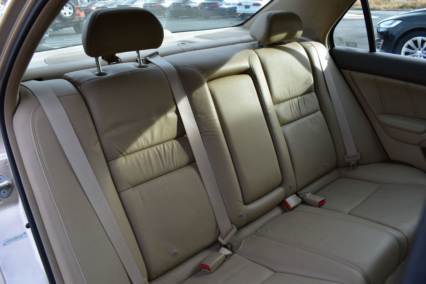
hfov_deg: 67.4
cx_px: 213
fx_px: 319
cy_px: 142
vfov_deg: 47.9
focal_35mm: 27
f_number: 9
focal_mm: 18
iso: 400
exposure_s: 1/160
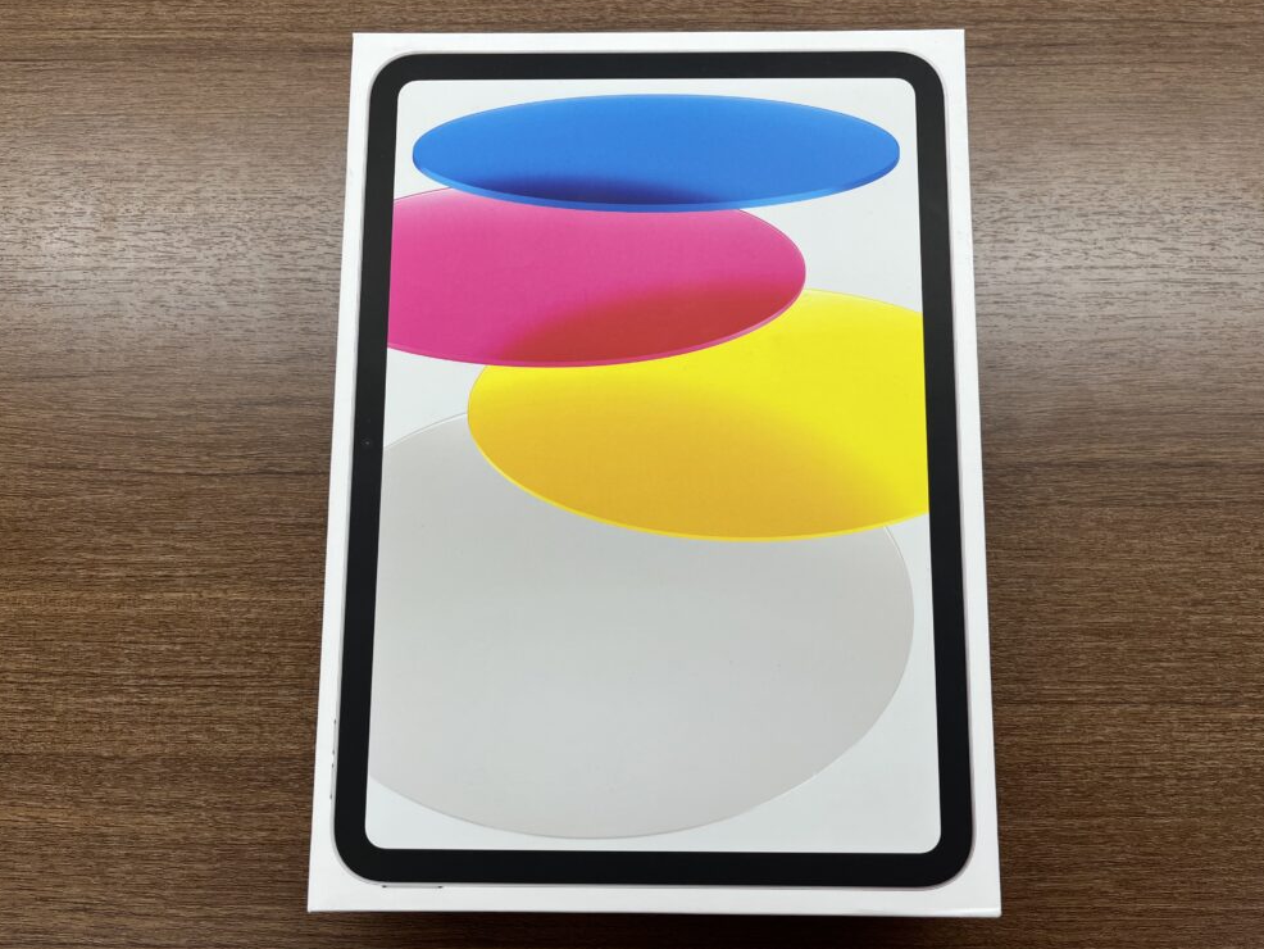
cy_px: 476
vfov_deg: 51.4
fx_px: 986
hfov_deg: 65.3
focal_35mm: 27
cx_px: 647
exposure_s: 1/100
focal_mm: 5.1
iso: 40
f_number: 1.6
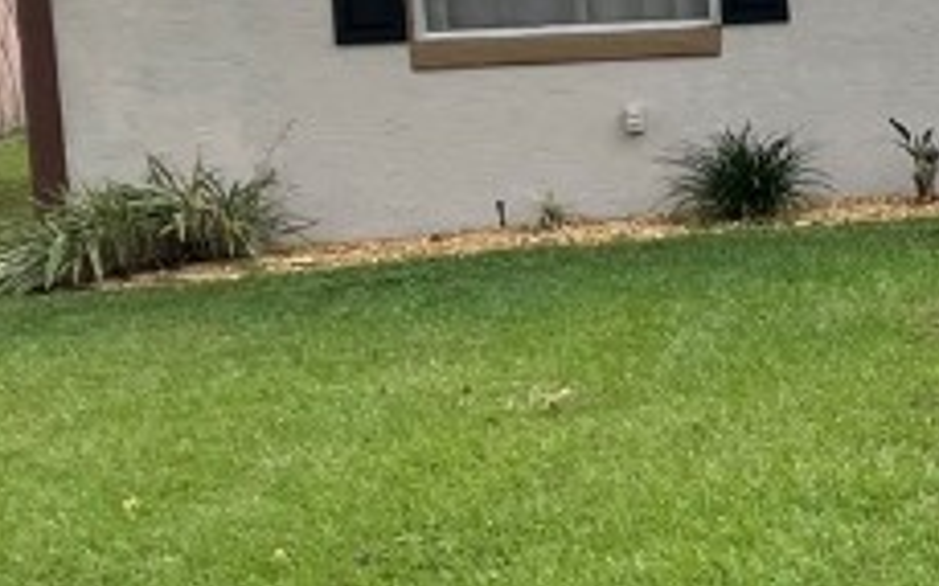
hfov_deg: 13.0
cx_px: 2058
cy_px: 209
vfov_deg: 9.8
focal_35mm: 133
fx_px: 3403
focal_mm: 3.99
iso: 32
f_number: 1.8
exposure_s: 1/883
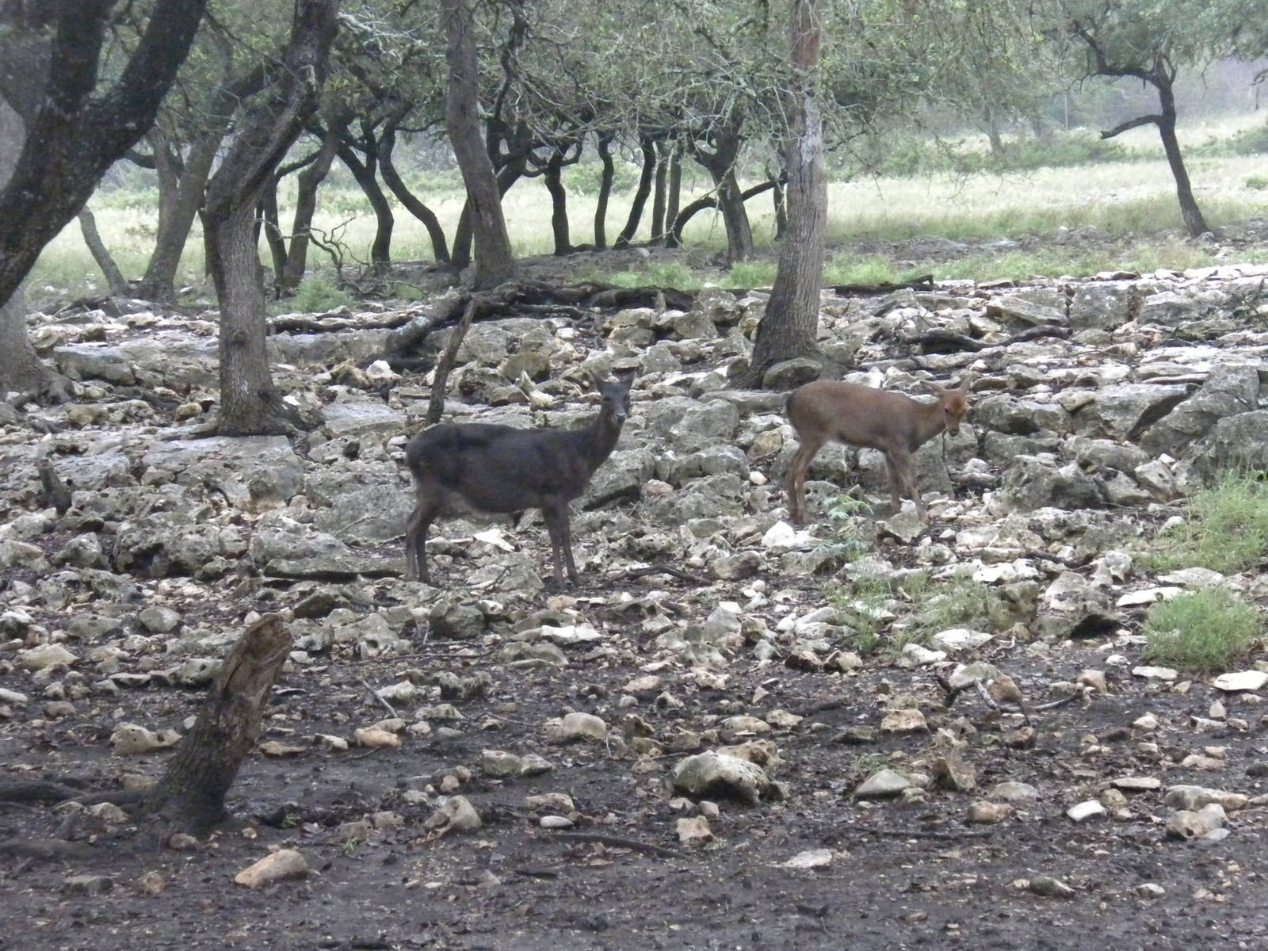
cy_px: 476
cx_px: 634
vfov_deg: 14.8
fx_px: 3663
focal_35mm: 100
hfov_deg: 19.6
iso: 800
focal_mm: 17.7
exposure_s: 1/169
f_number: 5.1
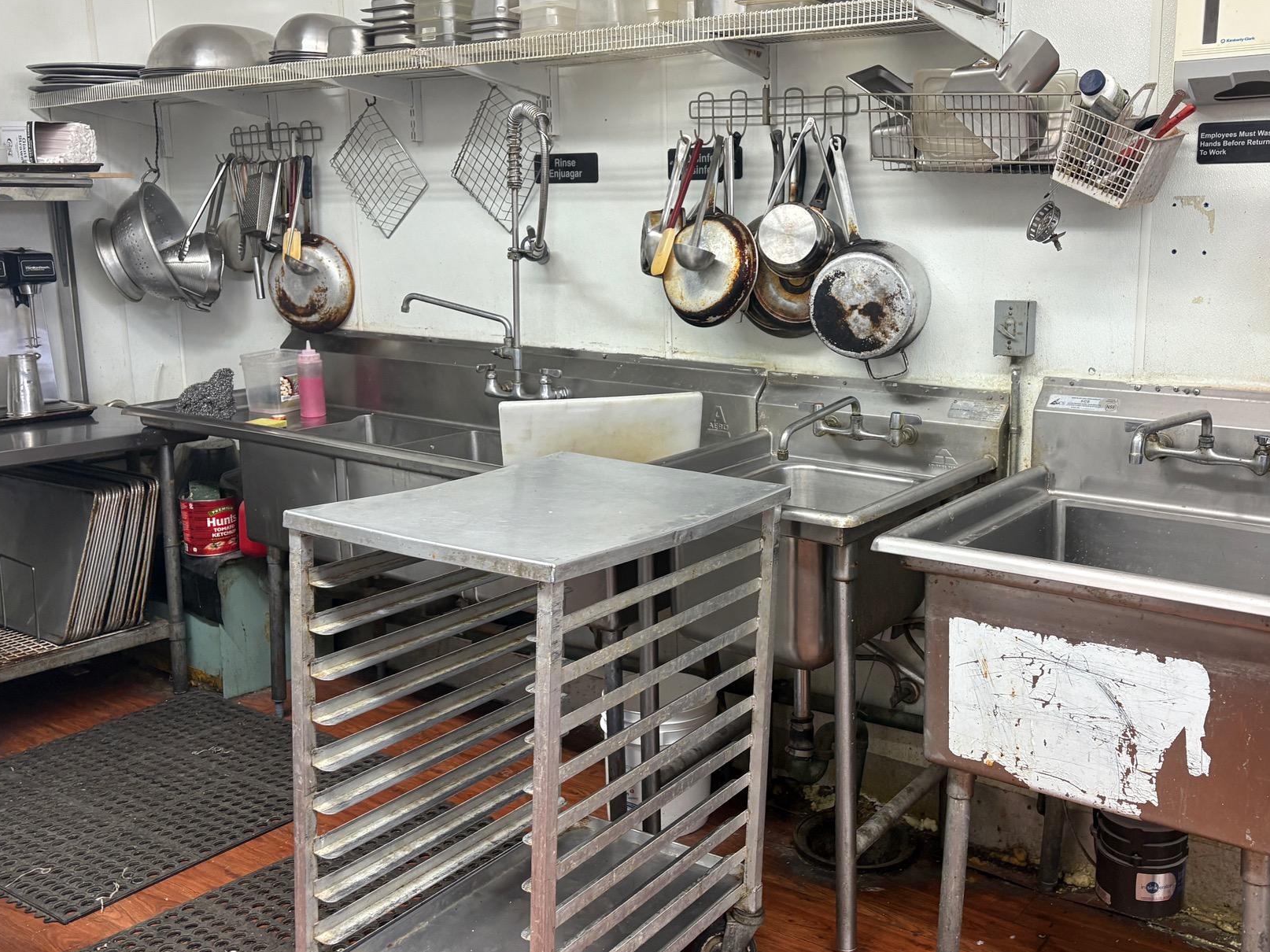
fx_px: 1211
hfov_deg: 55.0
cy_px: 460
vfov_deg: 42.9
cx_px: 748
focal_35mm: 33
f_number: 1.6
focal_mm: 5.96
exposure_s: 1/60
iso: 125
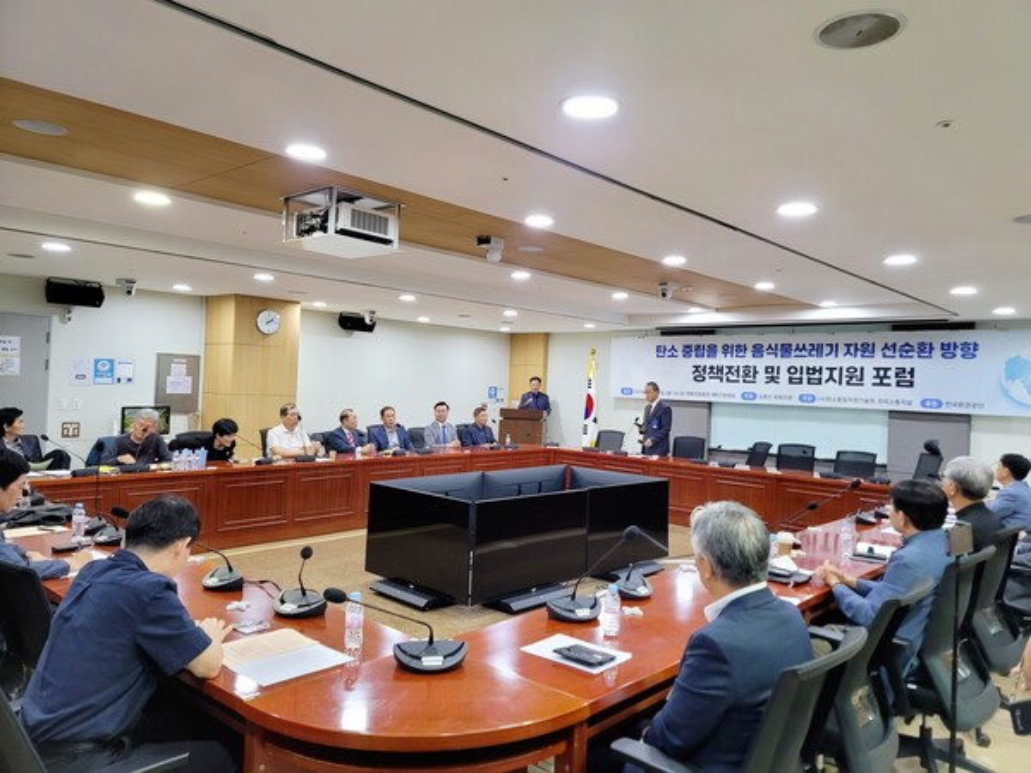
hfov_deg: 69.4
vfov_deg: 54.9
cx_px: 516
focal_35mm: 25
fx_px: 745
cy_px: 386
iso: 320
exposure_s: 1/120
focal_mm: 7
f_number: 1.8
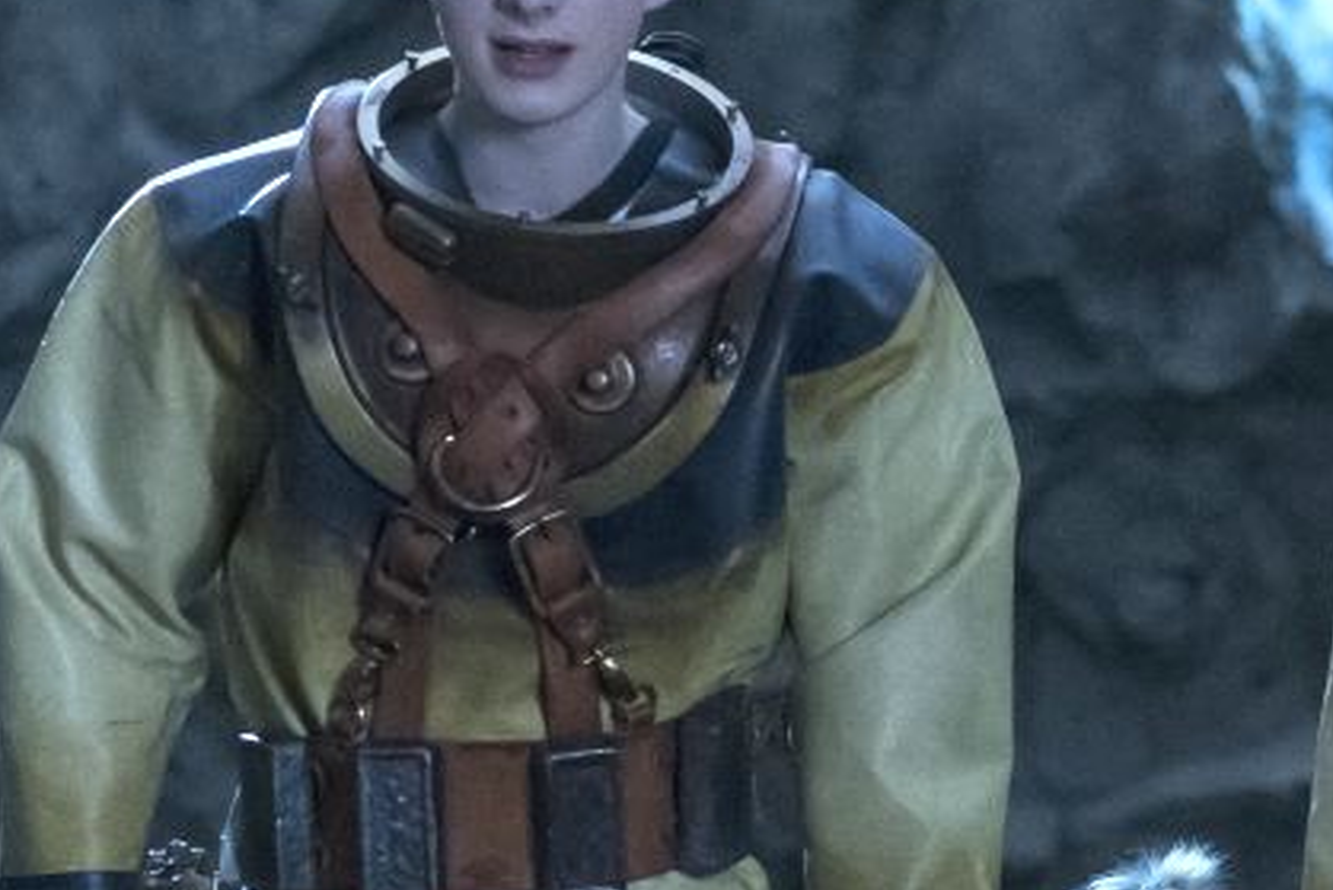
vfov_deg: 5.3
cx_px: 985
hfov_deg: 8.0
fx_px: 9519
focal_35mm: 257
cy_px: 1010
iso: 8000
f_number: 2
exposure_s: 1/125
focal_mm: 56
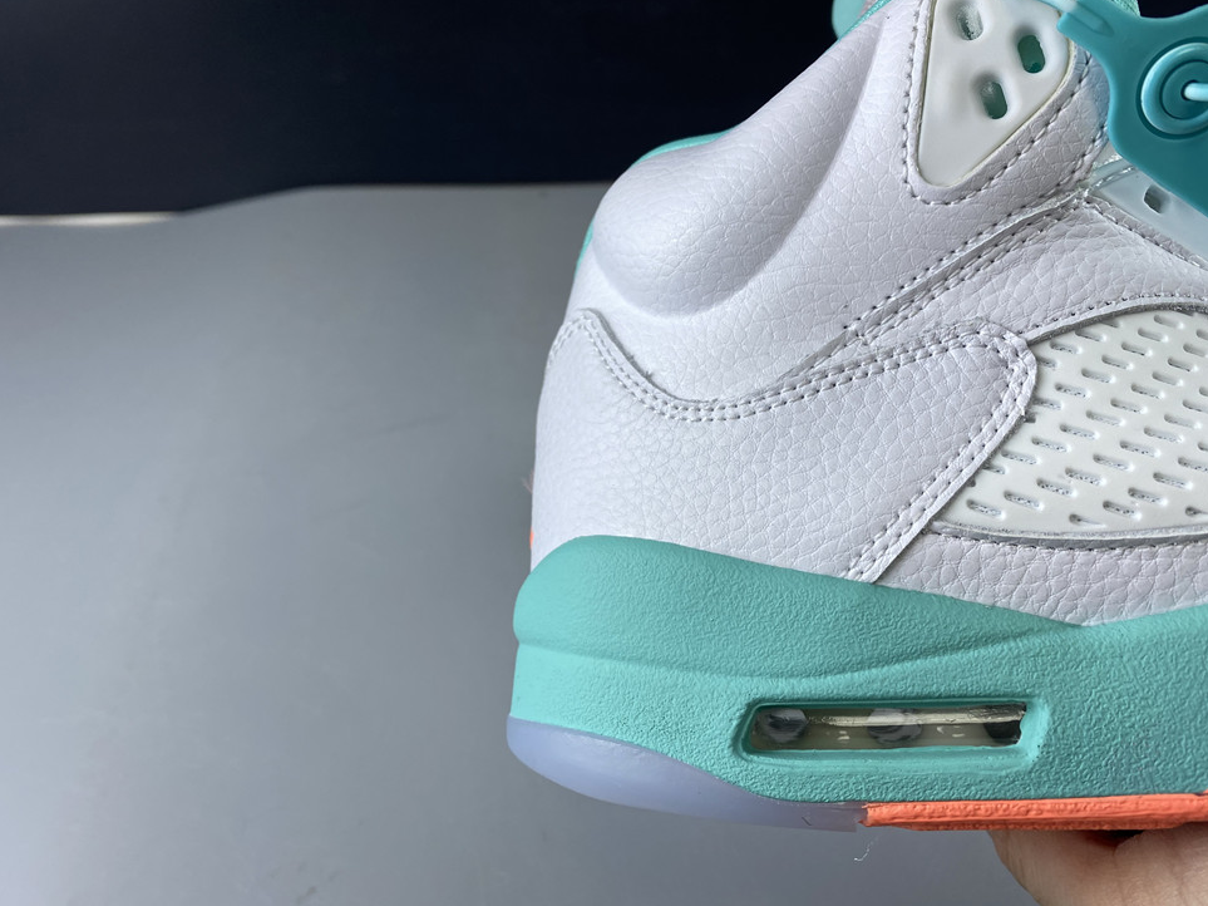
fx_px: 942
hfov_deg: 65.3
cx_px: 606
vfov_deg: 51.3
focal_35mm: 27
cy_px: 443
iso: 32
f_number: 1.8
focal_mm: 4.25
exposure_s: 1/100
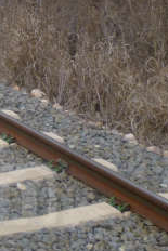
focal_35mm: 86
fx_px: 601
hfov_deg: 12.8
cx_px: -217
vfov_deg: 22.1
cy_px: -37
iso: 100
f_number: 3.1
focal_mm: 4.5
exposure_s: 1/500
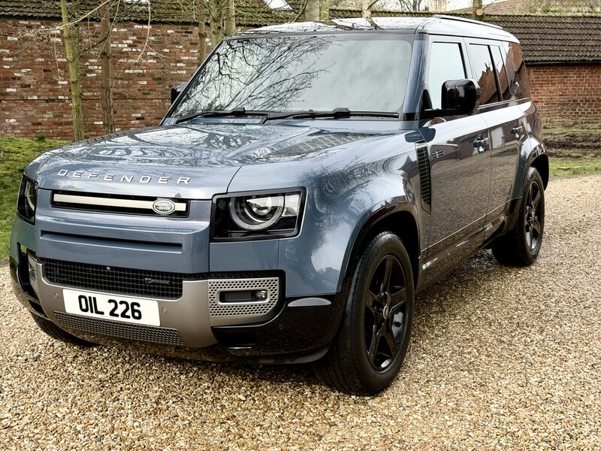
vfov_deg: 30.3
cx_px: 300
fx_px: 833
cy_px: 226
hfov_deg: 39.7
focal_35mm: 48
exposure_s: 1/837
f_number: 1.78
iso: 80
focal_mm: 6.76
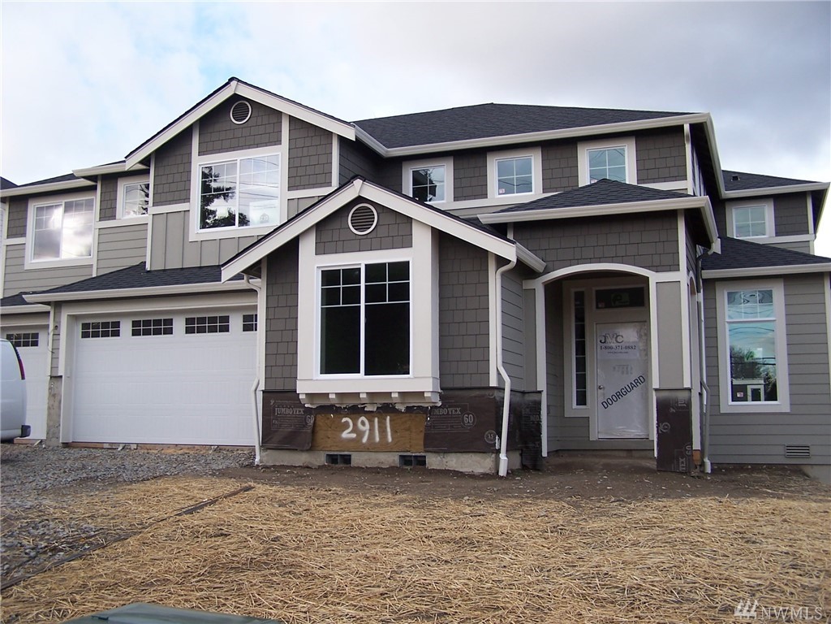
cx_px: 416
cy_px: 312
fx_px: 912
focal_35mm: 38
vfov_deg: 37.7
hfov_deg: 49.0
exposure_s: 1/180
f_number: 2.8
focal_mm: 6.3
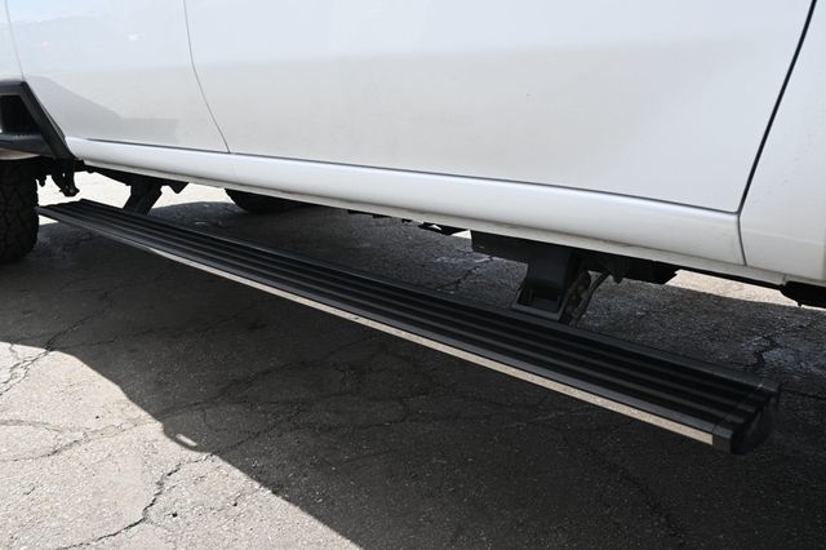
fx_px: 688
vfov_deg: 43.6
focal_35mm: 30
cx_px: 413
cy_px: 275
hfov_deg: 62.0
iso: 200
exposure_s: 1/250
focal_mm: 20
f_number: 5.6
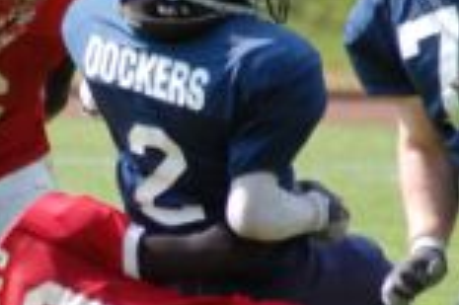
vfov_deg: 1.4
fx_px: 12278
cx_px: 138
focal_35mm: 964
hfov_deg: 2.1
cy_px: 231
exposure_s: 1/1000
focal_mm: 220
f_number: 5.3
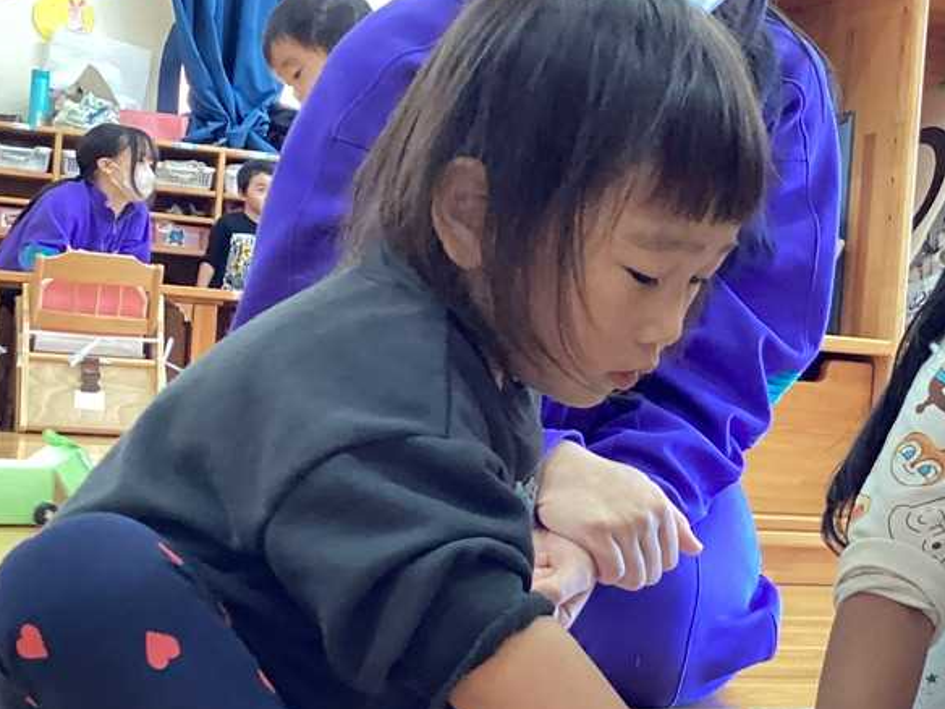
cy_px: 369
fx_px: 1856
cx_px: 767
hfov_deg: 27.9
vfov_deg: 21.6
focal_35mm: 68
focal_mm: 3.3
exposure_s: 1/60
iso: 250
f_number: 2.4
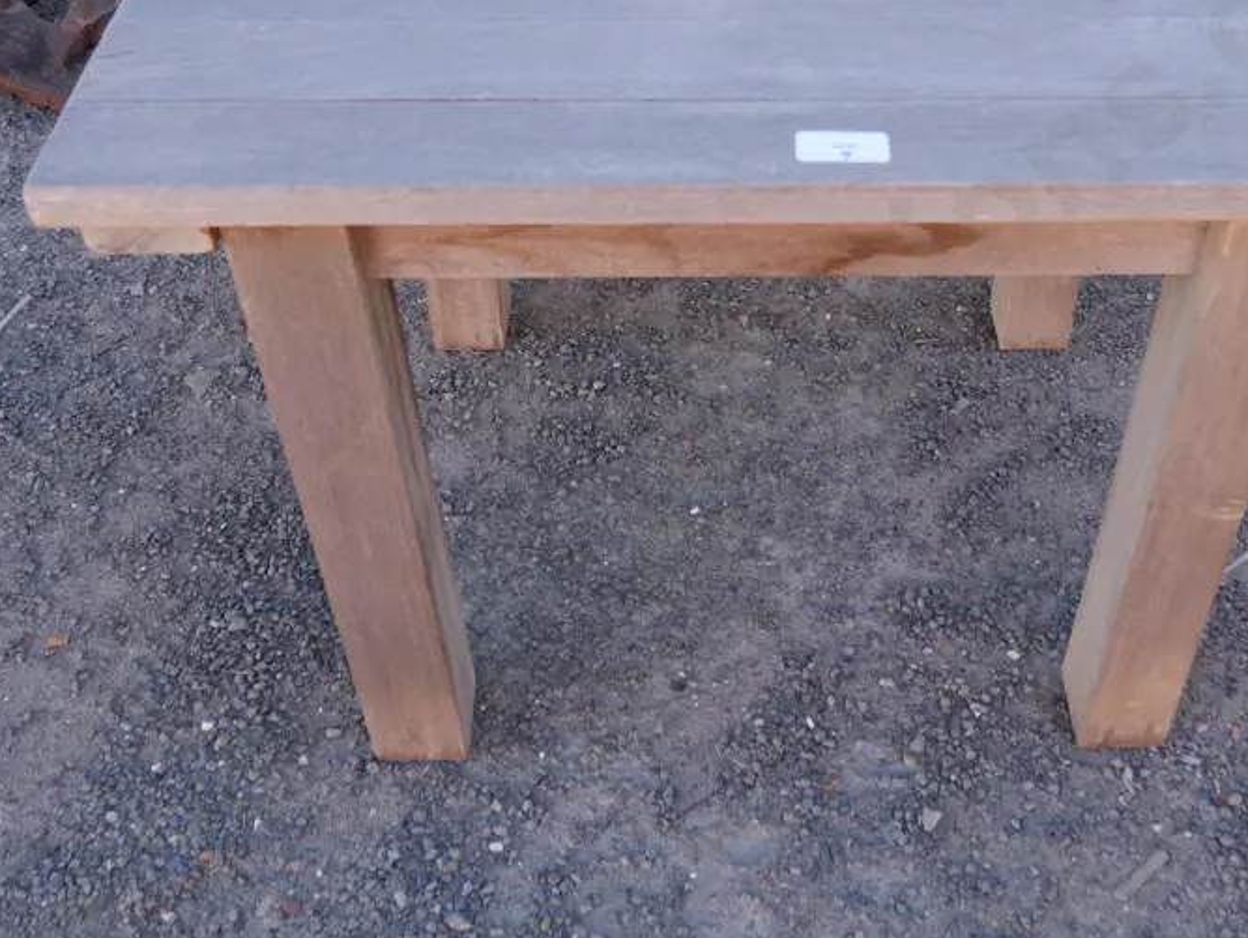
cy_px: 387
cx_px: 773
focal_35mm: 43
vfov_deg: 33.5
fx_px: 1551
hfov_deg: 43.5
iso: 200
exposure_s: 1/160
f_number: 4
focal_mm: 14
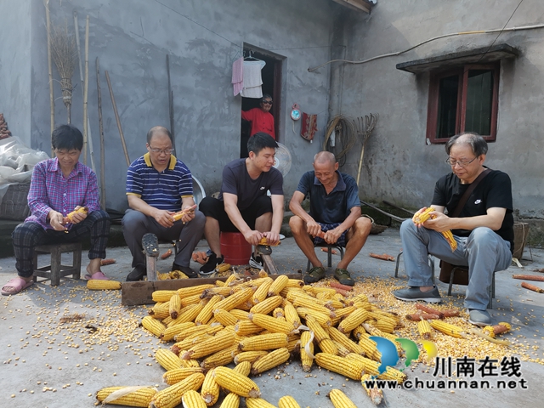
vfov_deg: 53.1
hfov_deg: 67.3
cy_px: 204
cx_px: 272
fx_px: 409
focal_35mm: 26
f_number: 1.8
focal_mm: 4.75
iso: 50
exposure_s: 1/770
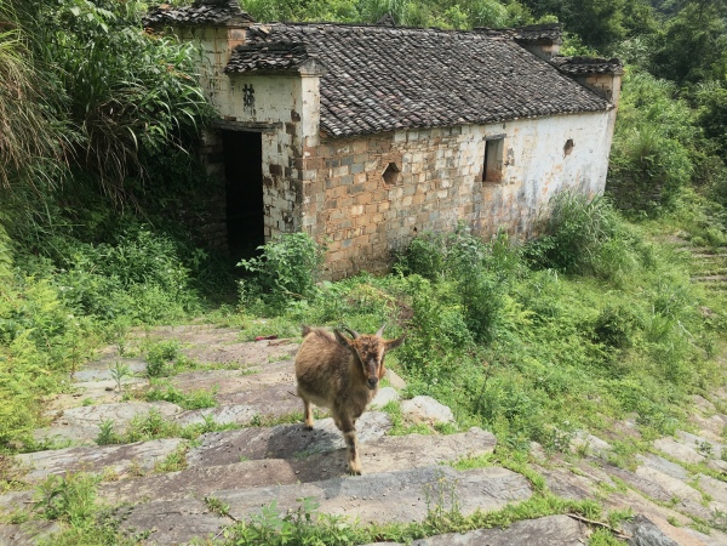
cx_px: 364
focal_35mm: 29
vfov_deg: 48.2
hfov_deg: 61.7
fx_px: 609
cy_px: 273
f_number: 2.2
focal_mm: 4.15
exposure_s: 1/674
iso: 25
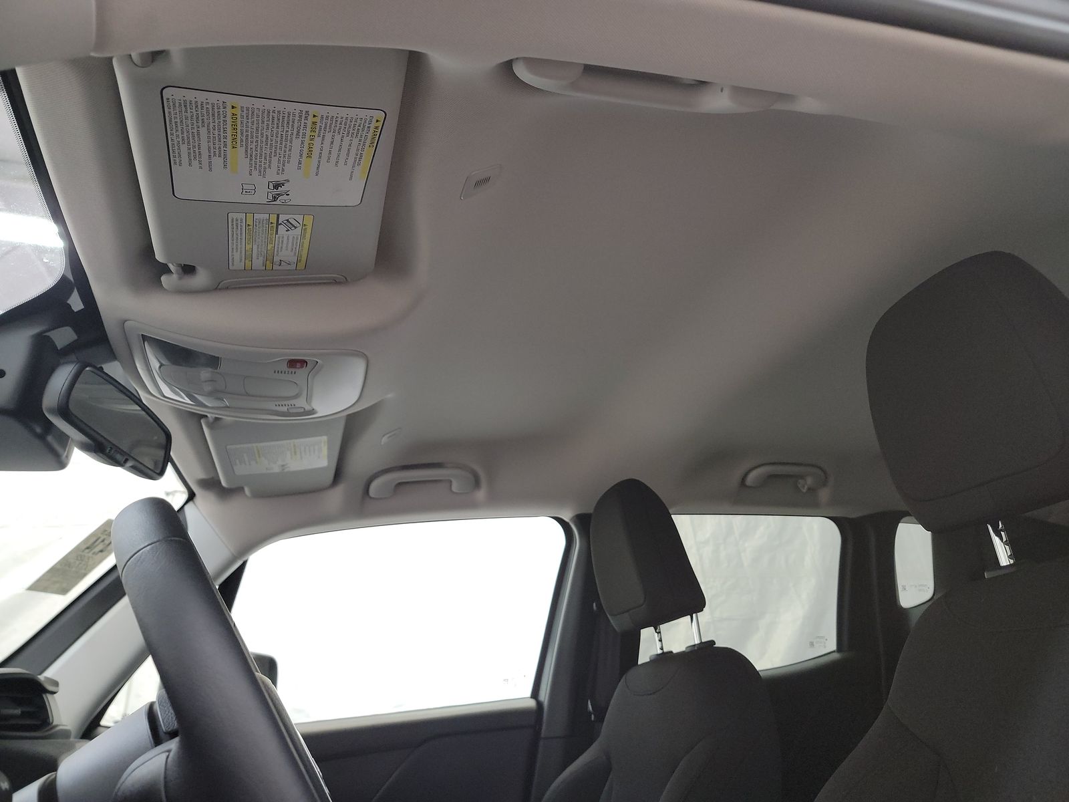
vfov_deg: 56.8
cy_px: 401
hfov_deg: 71.6
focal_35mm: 24
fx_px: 741
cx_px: 534
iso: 446
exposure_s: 1/59
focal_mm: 6.7
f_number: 1.8
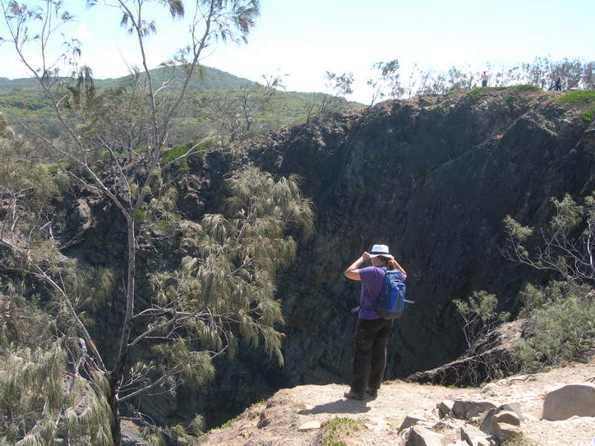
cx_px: 319
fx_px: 722
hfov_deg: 44.8
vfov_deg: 34.3
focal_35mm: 42
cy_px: 237
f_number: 4.8
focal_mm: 7.8
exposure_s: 1/245
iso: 50
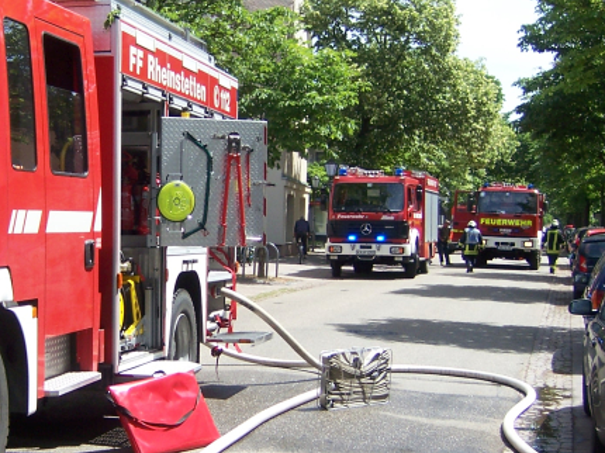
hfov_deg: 28.5
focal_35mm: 67
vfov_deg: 21.9
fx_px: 1170
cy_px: 242
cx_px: 135
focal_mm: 6.2
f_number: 2.8
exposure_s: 1/640
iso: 80
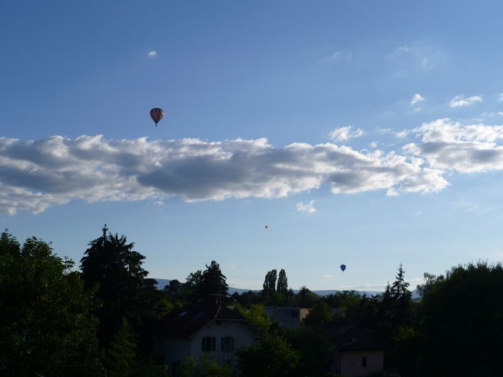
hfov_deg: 42.1
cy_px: 188
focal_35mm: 45
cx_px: 252
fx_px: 654
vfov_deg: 32.2
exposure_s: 1/160
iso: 80
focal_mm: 8
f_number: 10
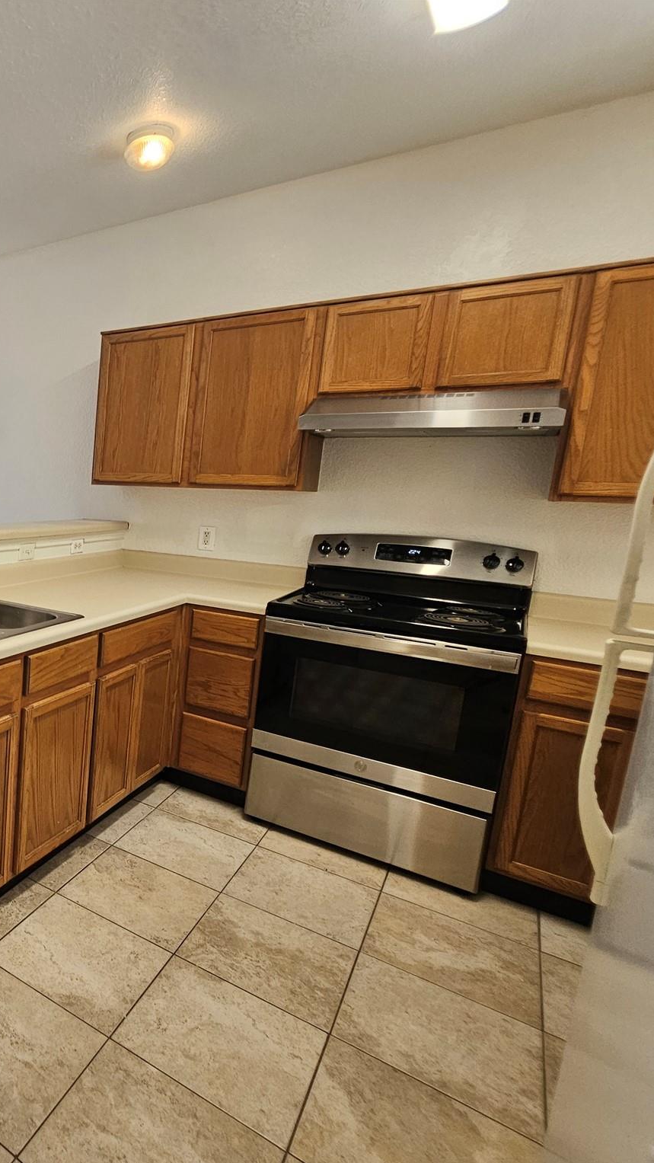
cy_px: 583
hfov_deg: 44.1
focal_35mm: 19
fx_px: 586
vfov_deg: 89.6
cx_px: -72
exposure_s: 1/60
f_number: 2.2
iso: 80
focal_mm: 2.2
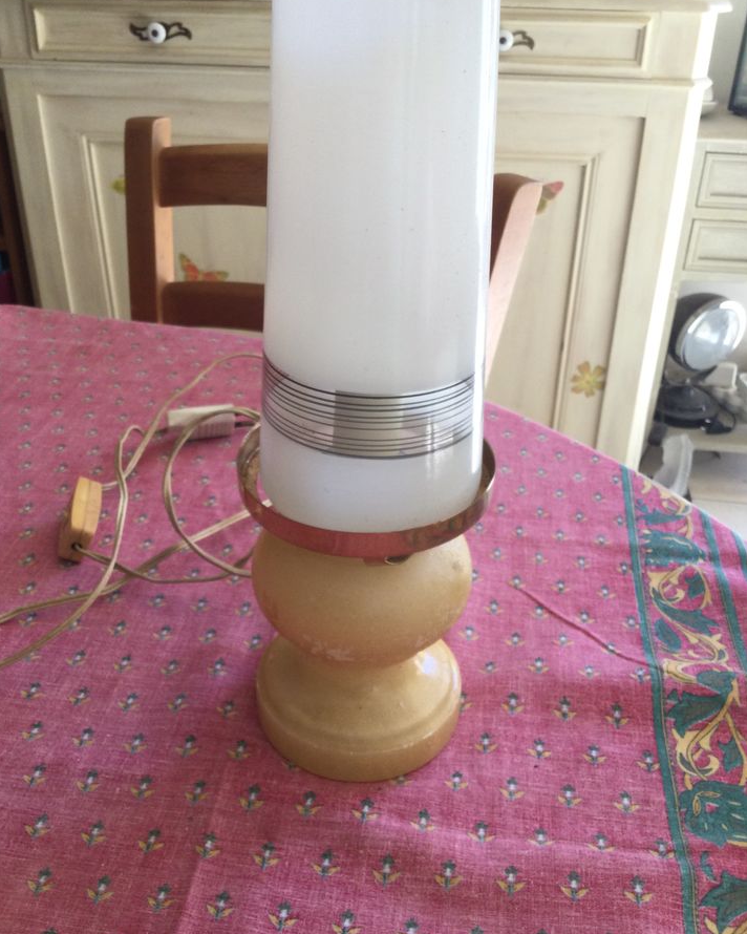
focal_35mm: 34
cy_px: 443
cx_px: 357
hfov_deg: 43.3
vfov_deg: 52.8
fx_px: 940
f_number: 2.4
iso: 50
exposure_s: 1/100
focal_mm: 3.3
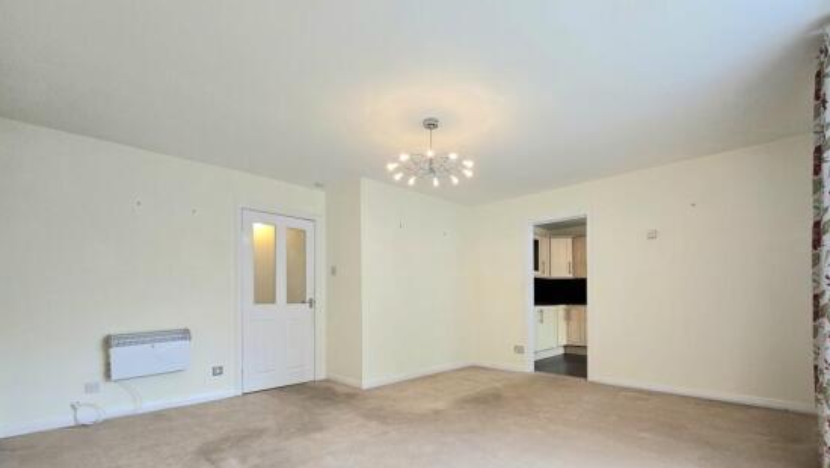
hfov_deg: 102.9
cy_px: 292
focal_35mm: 15
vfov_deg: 69.5
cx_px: 437
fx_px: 330
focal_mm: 2.2
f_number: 2.2
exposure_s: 1/50.3
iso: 80
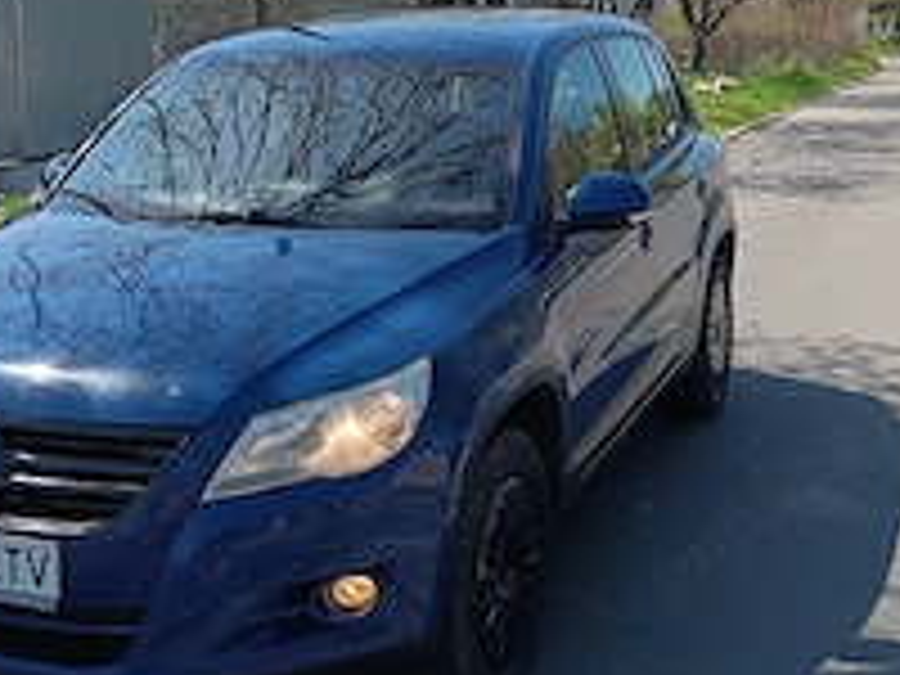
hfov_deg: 35.3
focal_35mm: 54
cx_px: 320
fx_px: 1404
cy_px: 220
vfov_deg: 26.9
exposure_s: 1/627
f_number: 1.9
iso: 100
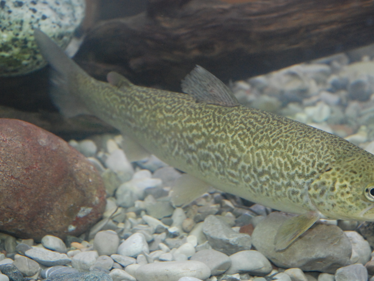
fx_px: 994
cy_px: 152
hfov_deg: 21.3
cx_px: 224
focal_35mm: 92
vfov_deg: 16.1
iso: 1000
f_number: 5
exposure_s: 1/60
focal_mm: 50
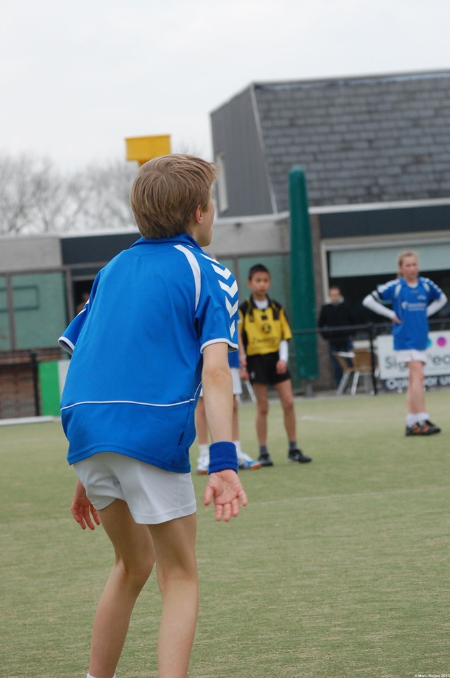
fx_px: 2764
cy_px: 339
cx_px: 225
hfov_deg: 9.3
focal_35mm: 147
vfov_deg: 14.0
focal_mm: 98
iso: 400
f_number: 6.3
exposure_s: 1/640
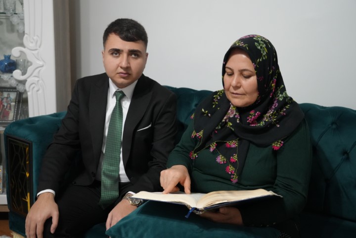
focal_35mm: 37
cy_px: 119
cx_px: 178
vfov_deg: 35.9
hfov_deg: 51.9
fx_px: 366
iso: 6400
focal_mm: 37
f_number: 4
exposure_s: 1/160
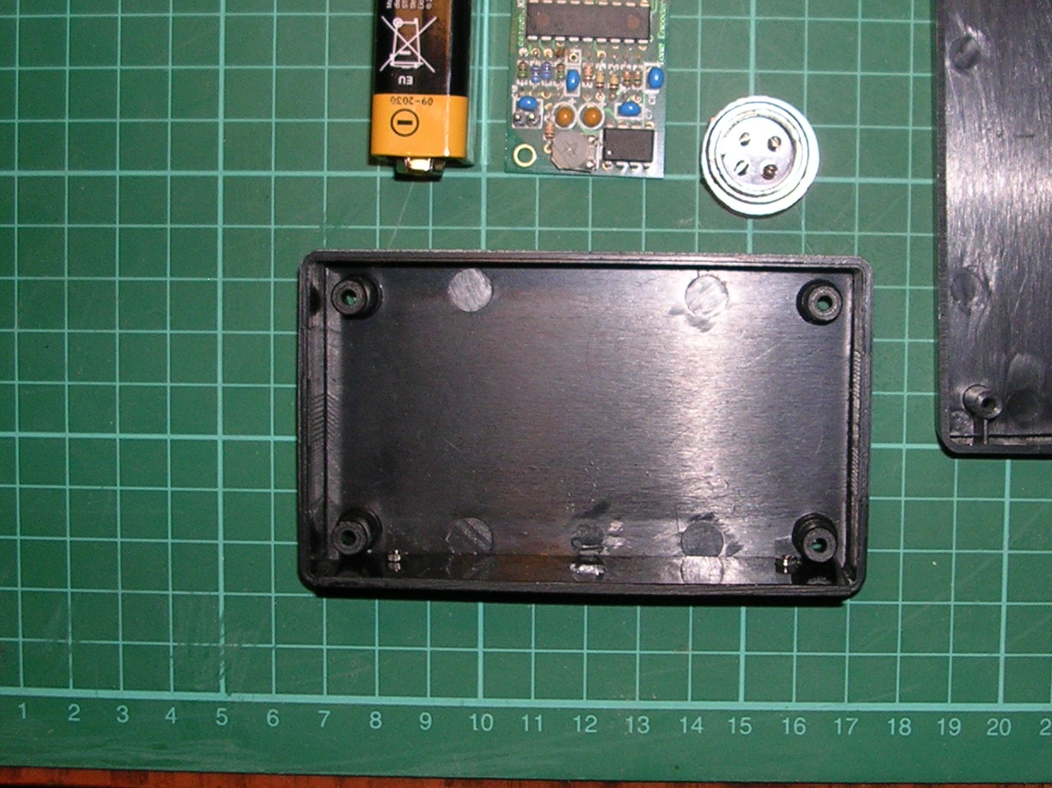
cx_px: 710
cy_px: 376
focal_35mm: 63
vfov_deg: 23.3
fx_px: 1914
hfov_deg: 30.5
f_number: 2.8
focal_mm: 5.8
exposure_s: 1/60.1
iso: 50
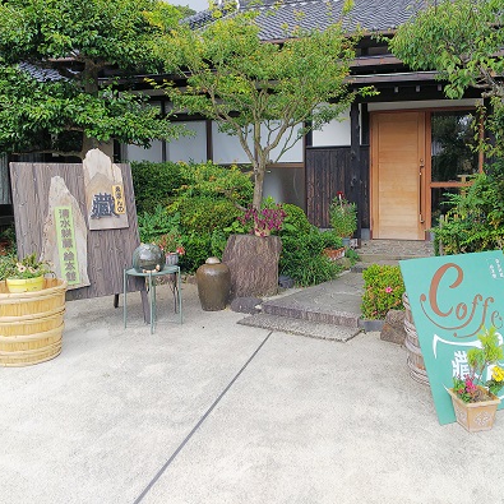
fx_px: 511
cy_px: 204
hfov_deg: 52.1
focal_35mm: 31
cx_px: 307
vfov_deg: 52.2
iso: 32
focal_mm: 3.4
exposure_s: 1/502
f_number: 1.94
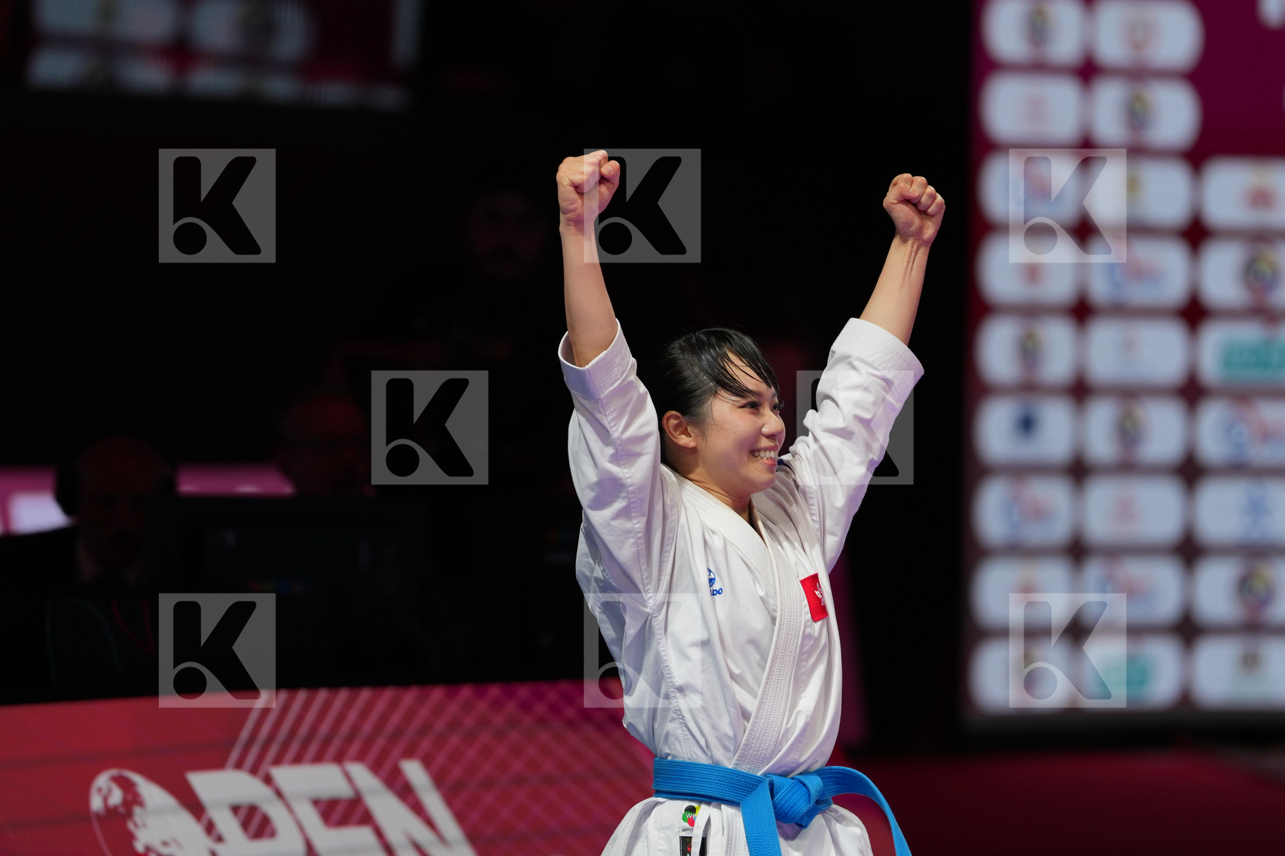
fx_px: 10705
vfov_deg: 4.6
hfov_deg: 6.9
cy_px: 428
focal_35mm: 300
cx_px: 642
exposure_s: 1/500
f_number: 2.8
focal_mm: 200
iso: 320
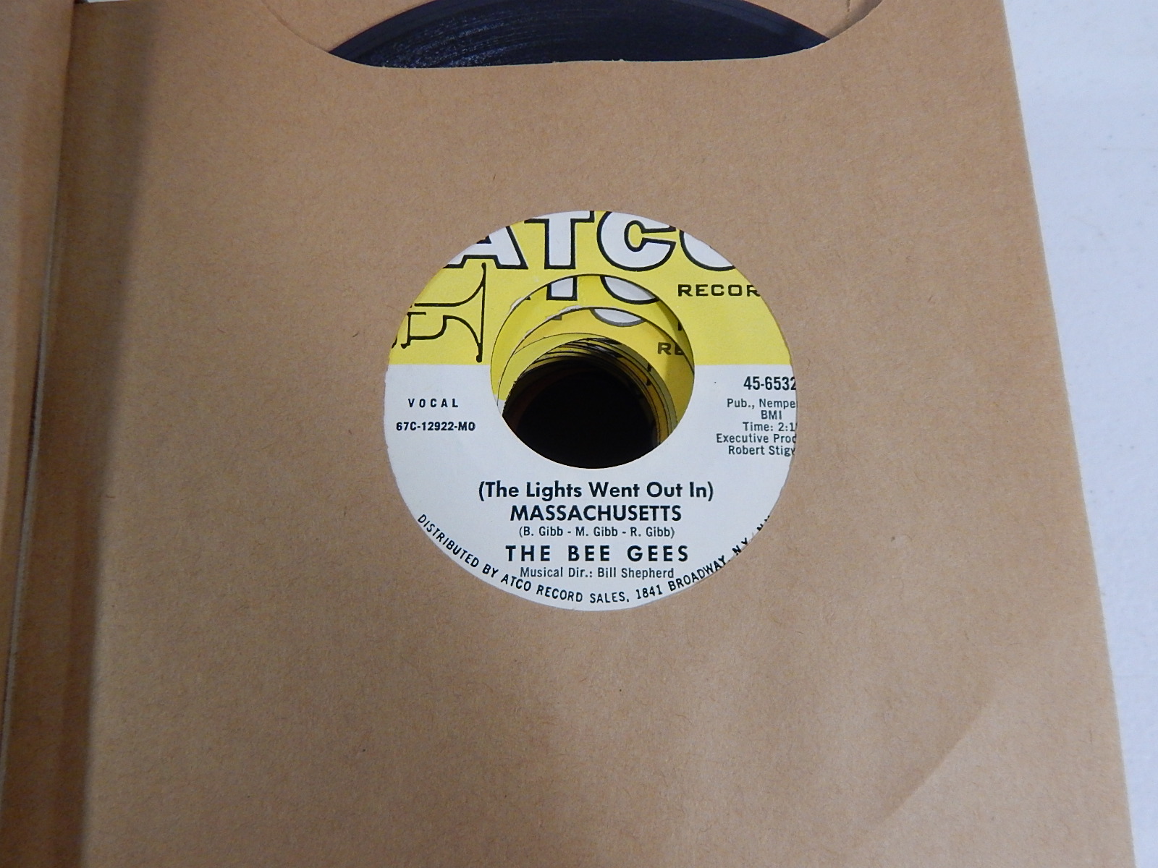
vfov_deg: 54.9
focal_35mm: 25
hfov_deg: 69.4
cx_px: 579
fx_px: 836
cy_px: 434
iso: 400
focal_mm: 4.5
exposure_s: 1/80
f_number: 3.1
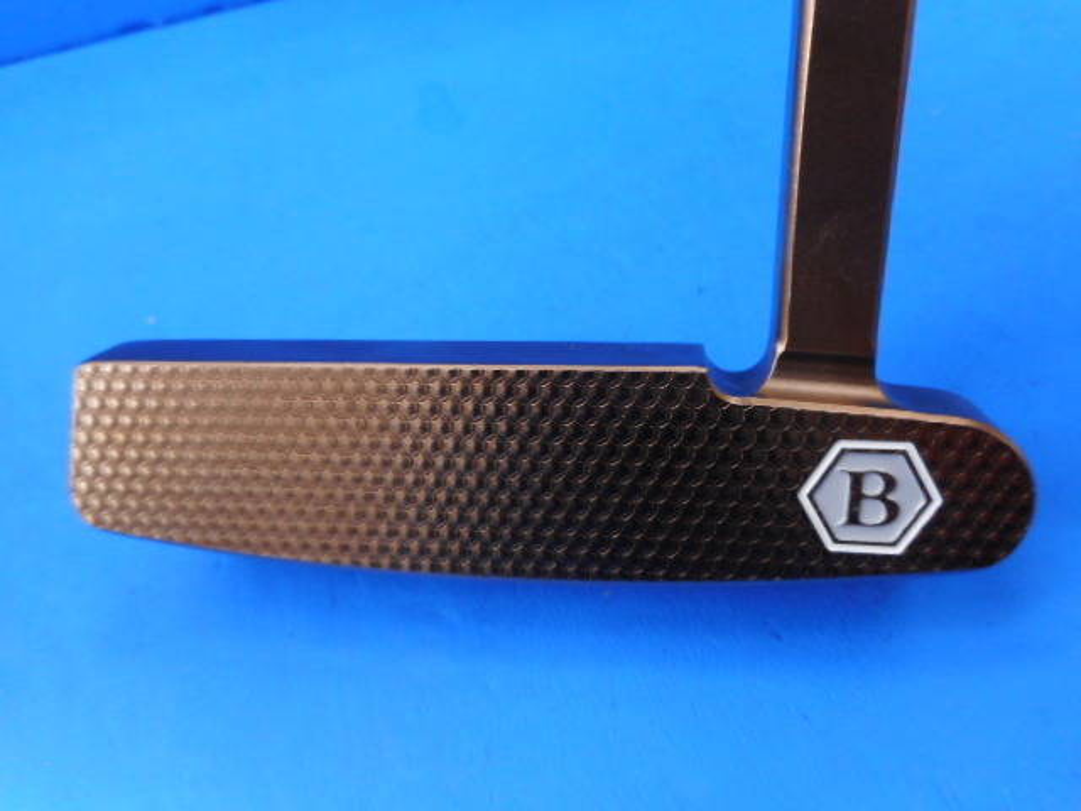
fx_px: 781
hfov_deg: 69.4
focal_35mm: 25
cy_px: 406
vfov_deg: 54.9
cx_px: 540
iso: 160
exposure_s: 1/30
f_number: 3.7
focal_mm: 4.5
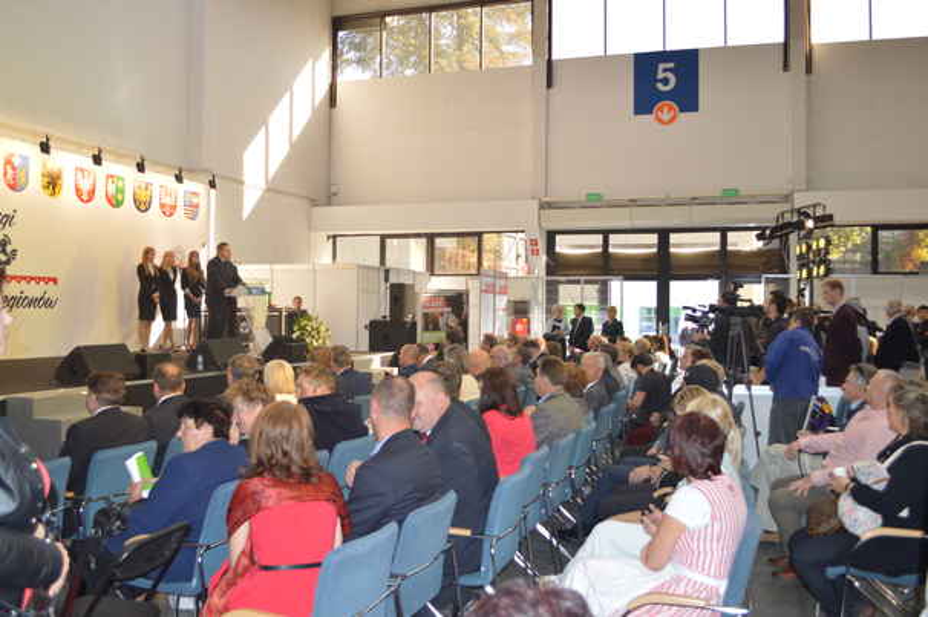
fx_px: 850
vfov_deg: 39.9
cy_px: 308
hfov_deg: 57.3
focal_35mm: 33
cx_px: 464
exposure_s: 1/100
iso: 400
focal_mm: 22
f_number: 4
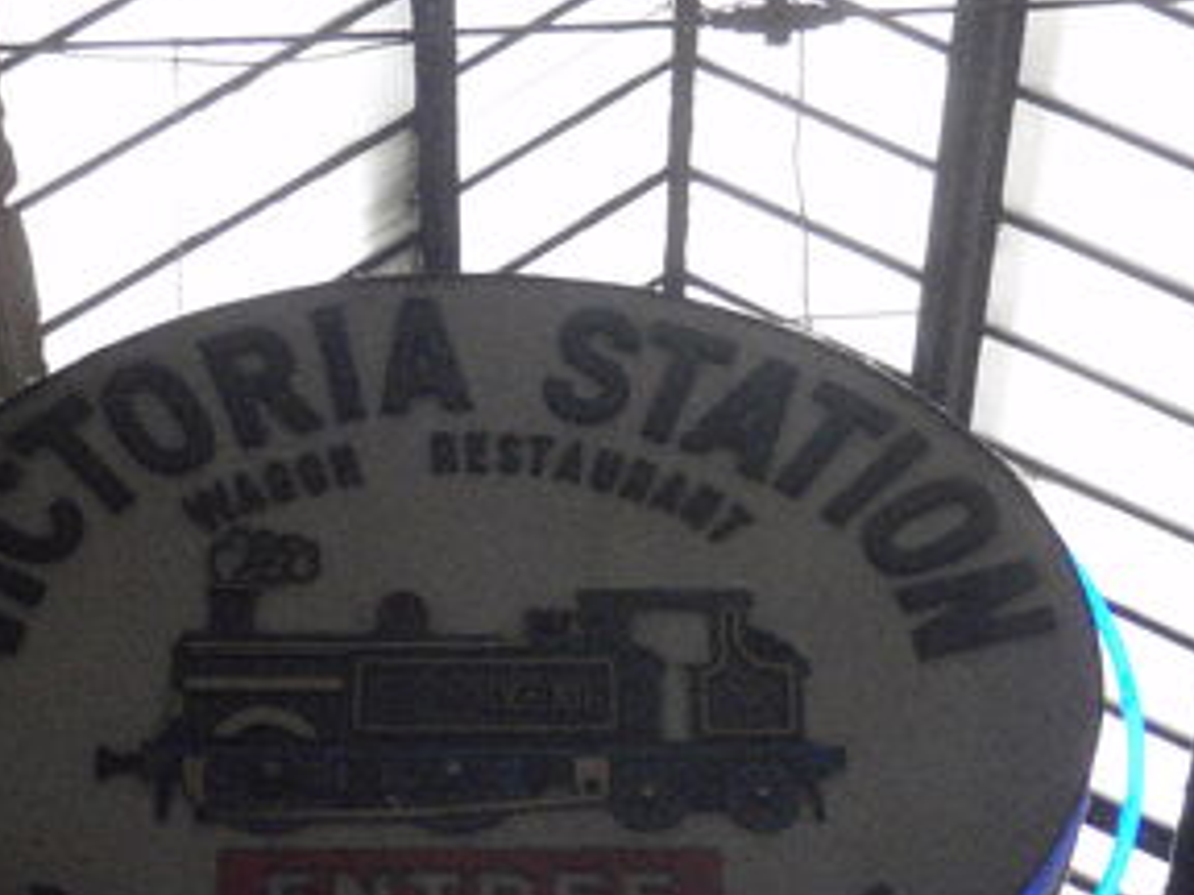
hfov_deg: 15.0
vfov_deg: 11.3
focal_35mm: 131
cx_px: 369
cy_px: 777
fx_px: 4519
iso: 800
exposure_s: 1/125
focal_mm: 10.43
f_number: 4.5
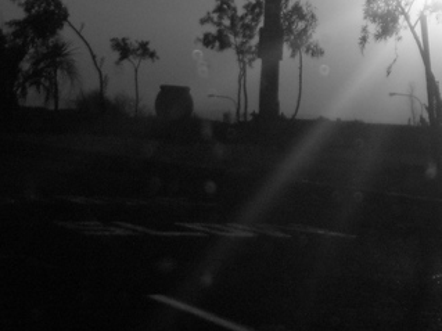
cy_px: -37
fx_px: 3395
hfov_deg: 7.4
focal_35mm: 266
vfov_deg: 5.6
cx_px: 309
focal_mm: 17.4
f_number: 12.4
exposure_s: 1/350
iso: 80
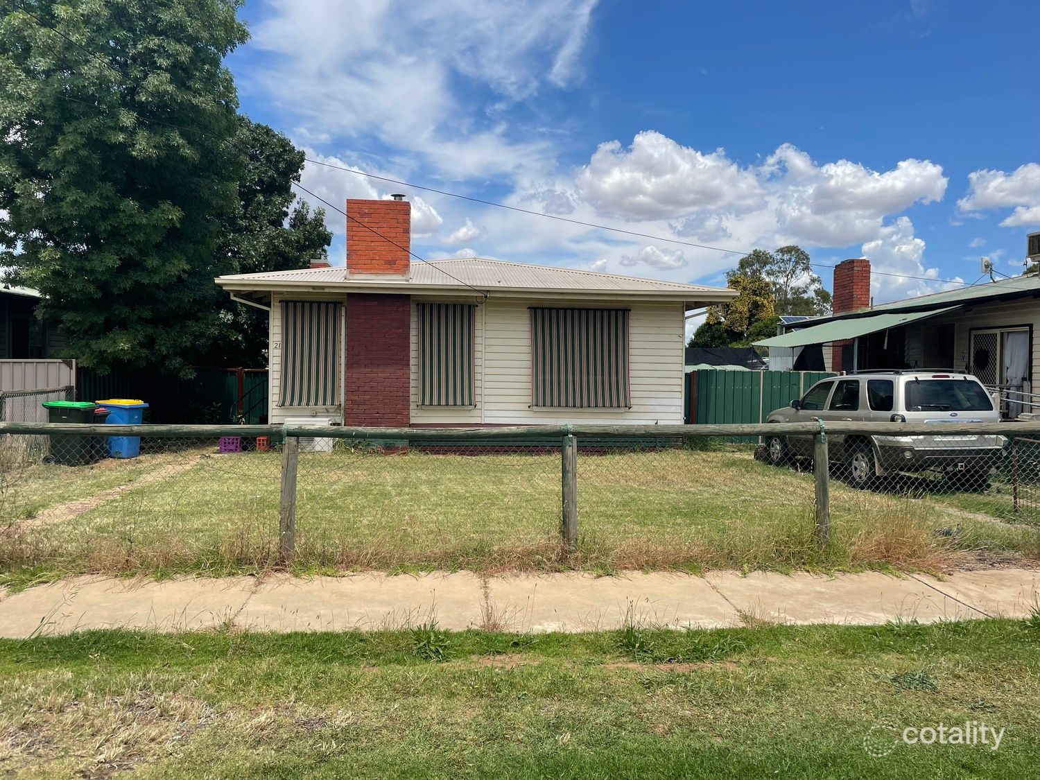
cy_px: 390
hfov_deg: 67.3
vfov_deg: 53.1
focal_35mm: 26
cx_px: 520
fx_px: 781
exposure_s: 1/4464
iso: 32
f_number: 1.6
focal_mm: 4.2
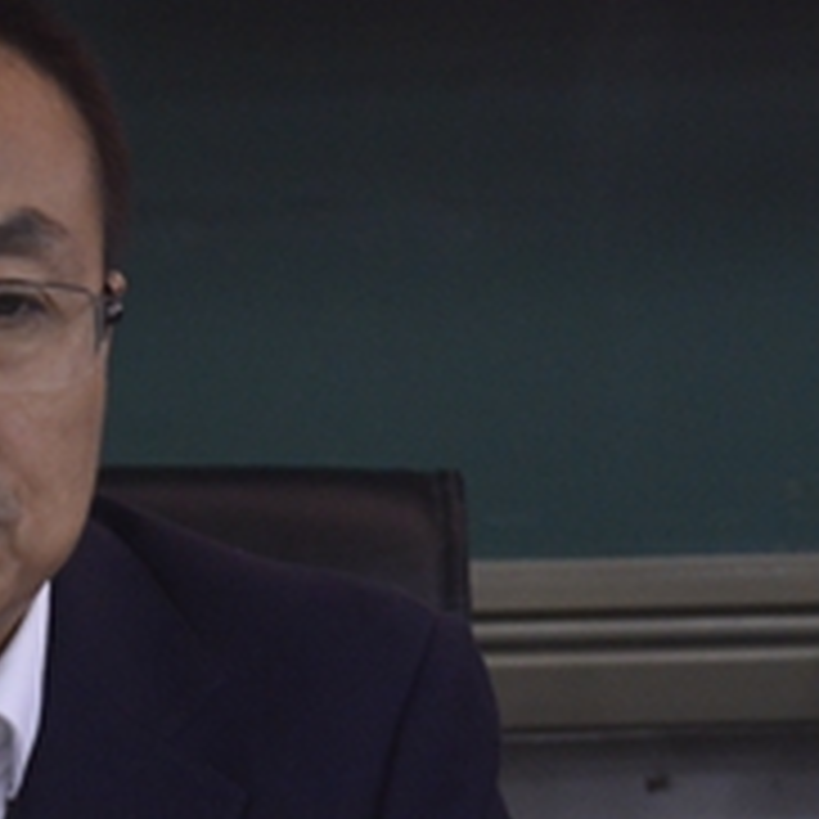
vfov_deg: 7.5
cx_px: -94
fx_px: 6237
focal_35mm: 233
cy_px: 830
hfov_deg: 7.5
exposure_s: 1/60
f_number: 5.6
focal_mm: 78
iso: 4000
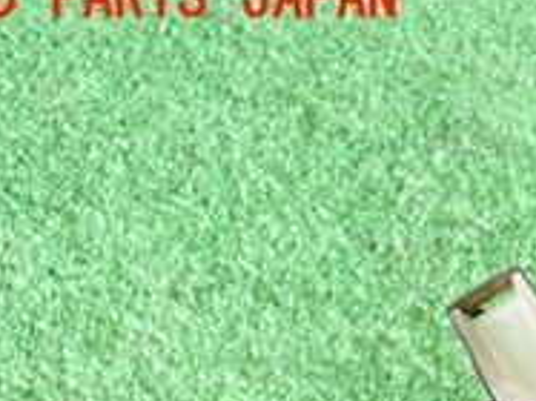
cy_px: 607
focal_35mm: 122
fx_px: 1888
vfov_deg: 11.6
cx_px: 737
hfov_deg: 15.2
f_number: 2.7
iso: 800
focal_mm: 6.83
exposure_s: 1/20
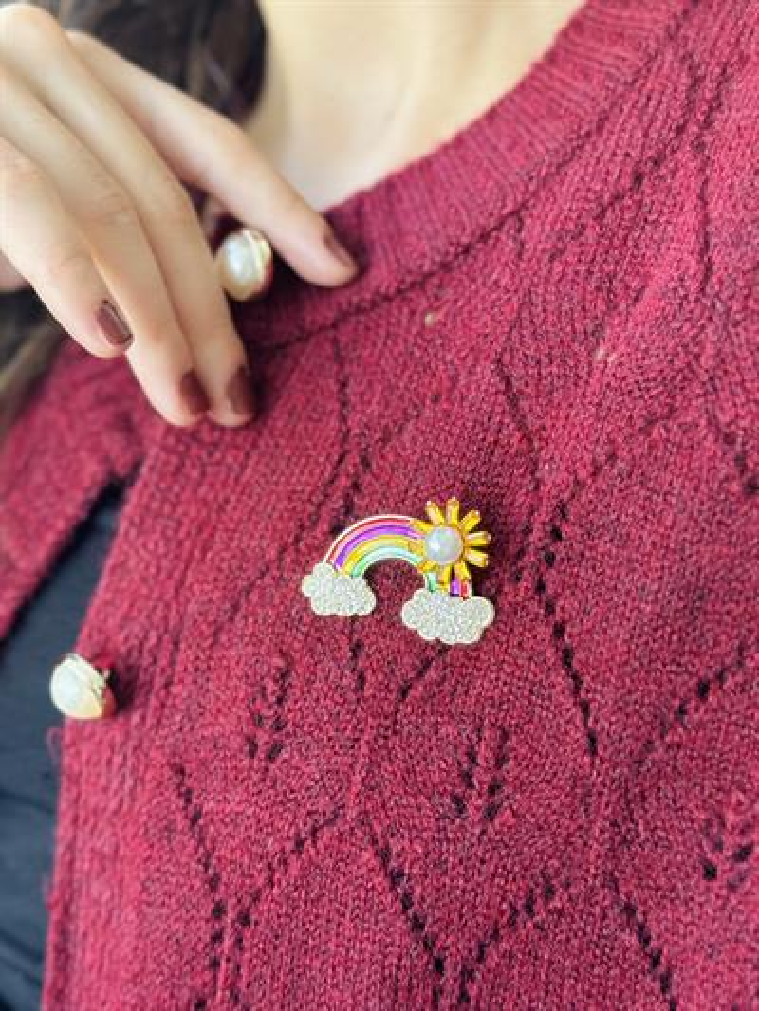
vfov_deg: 39.6
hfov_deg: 30.3
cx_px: 380
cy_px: 506
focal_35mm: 48
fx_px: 1403
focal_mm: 6.76
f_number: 1.78
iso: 200
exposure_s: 1/60
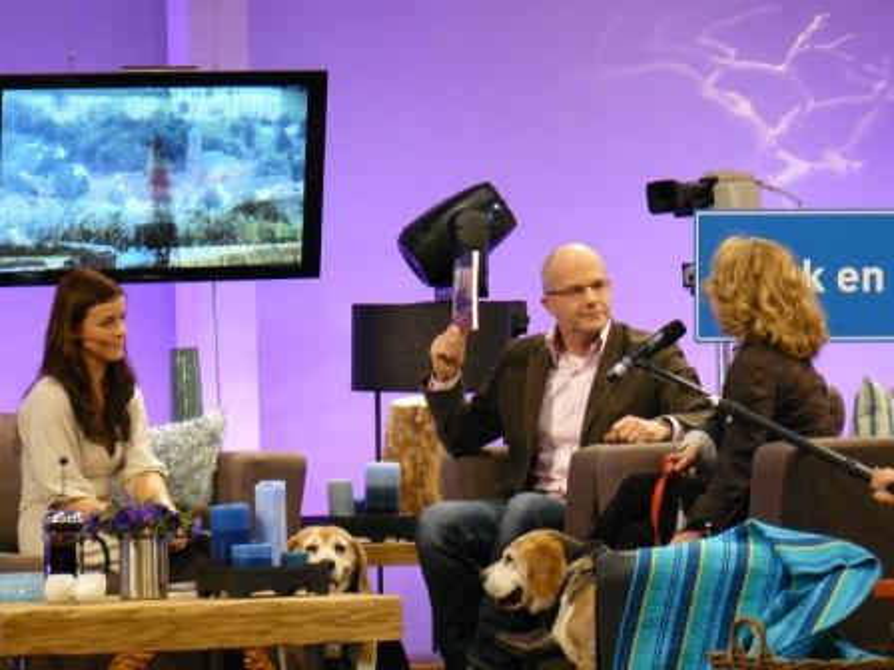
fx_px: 5398
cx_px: 447
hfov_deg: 9.5
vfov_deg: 7.1
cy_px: 335
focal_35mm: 209
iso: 200
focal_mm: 34.8
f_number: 3.3
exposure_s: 1/13
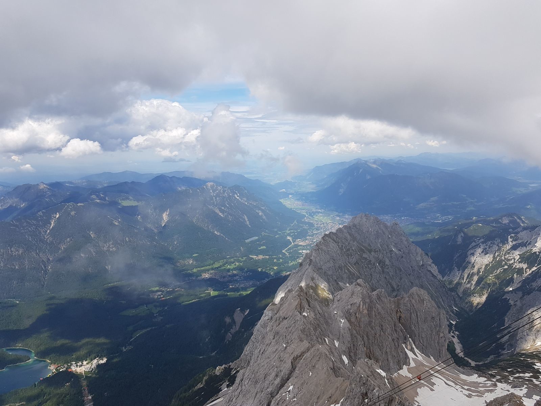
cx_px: 270
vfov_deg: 53.1
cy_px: 203
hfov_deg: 67.3
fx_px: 406
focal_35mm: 26
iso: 50
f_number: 1.7
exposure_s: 1/2408
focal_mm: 4.2
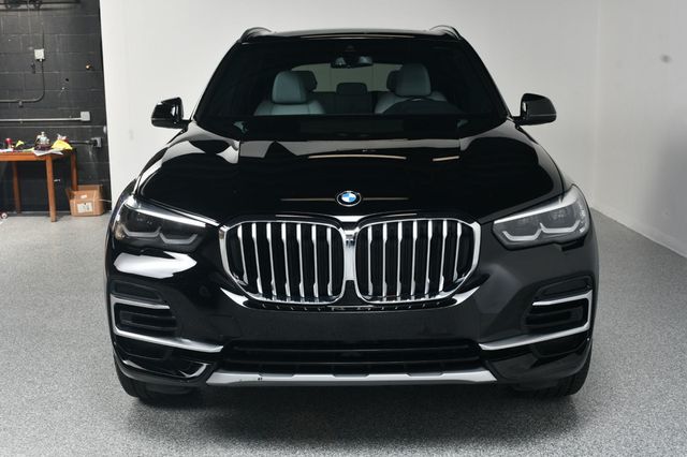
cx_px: 344
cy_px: 228
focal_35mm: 40
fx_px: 763
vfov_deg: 33.4
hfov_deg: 48.5
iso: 100
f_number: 10
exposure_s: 1/160
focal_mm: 27
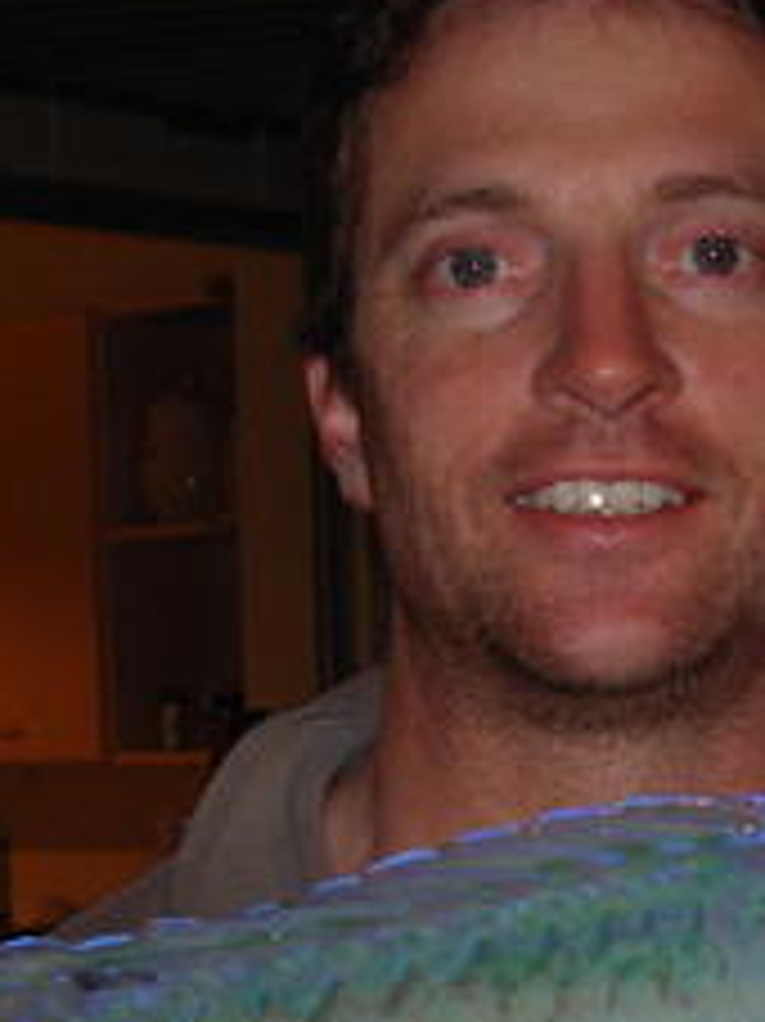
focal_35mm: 107
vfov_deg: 18.0
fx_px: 3156
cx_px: 554
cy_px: 981
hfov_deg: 13.8
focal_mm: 6.3
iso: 50
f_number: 2.9
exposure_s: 1/32
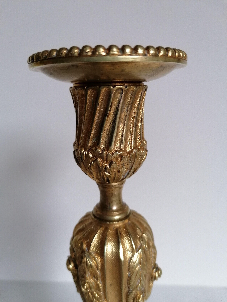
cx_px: 114
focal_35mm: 27
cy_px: 151
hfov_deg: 51.4
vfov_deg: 65.3
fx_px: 236
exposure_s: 1/100
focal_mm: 4.75
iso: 250
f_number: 1.8
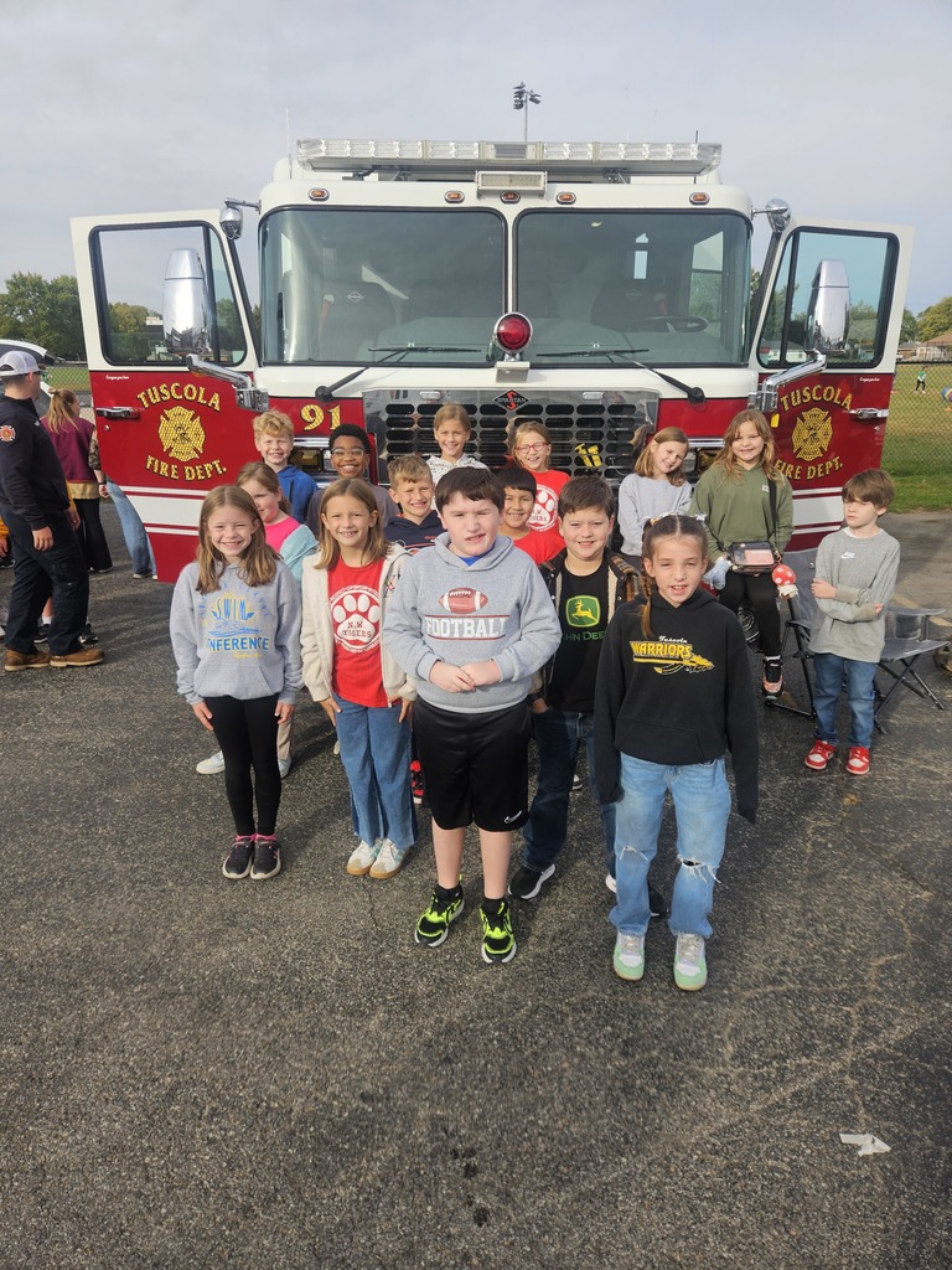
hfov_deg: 58.9
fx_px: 843
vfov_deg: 73.9
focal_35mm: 23
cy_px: 635
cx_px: 476
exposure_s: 1/876
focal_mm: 5.4
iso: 25
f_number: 1.8
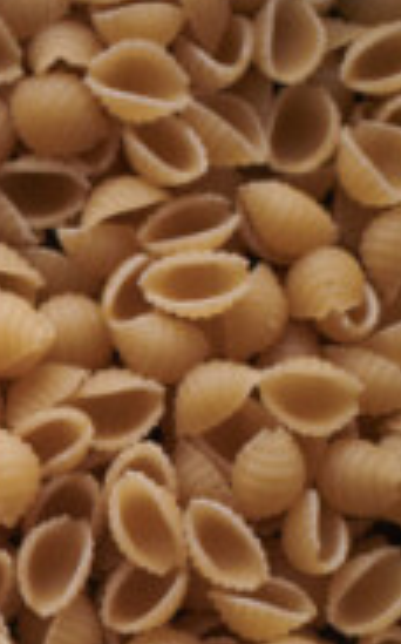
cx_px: -950
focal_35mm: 223
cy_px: 802
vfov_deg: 9.3
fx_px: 3909
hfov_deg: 5.4
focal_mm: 50
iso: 160
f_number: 8
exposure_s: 1/100
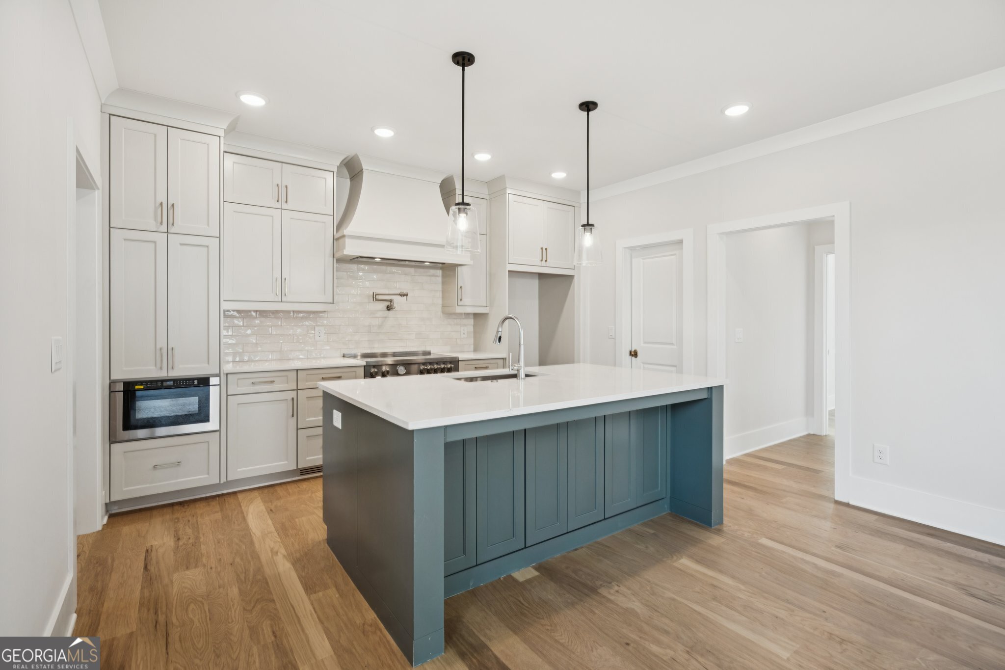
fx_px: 447
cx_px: 502
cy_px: 335
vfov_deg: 73.7
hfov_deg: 96.7
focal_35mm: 16
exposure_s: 1/100
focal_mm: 16
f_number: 5.6
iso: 400
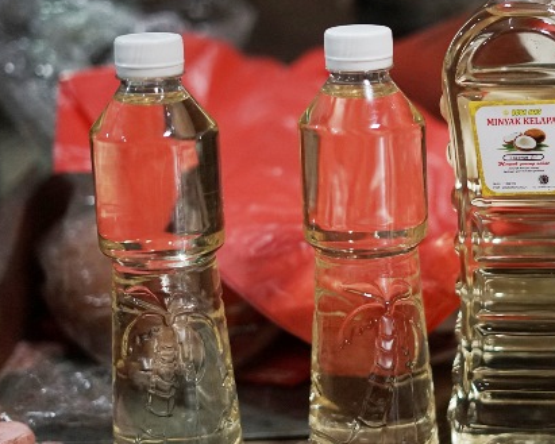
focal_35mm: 73
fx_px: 1199
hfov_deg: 25.8
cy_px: 214
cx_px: 401
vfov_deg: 21.0
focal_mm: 50
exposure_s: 1/200
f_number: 1.8
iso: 2000
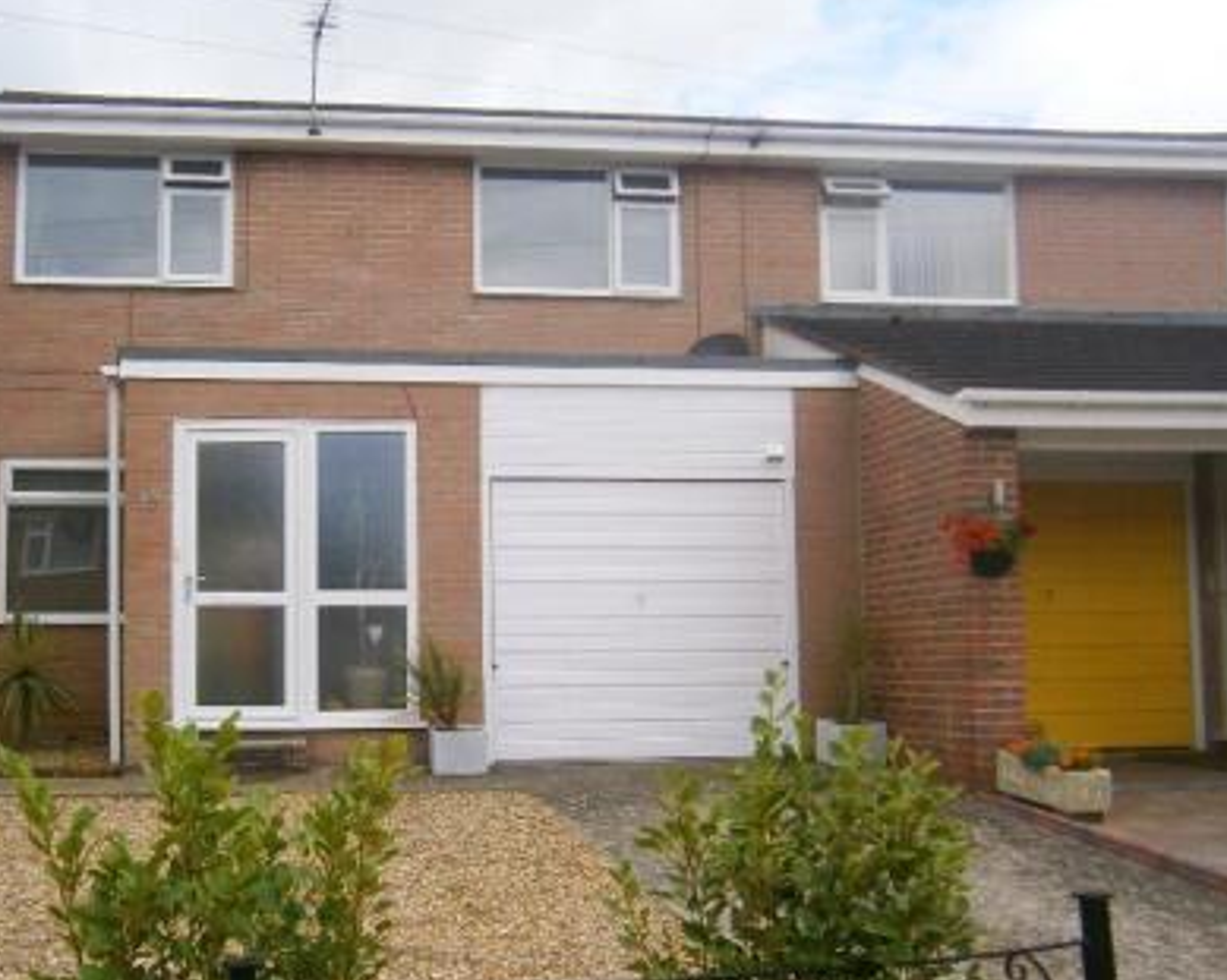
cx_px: 393
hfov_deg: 47.1
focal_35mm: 38
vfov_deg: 39.0
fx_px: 1380
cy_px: 572
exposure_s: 1/100
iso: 80
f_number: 8
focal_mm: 4.7
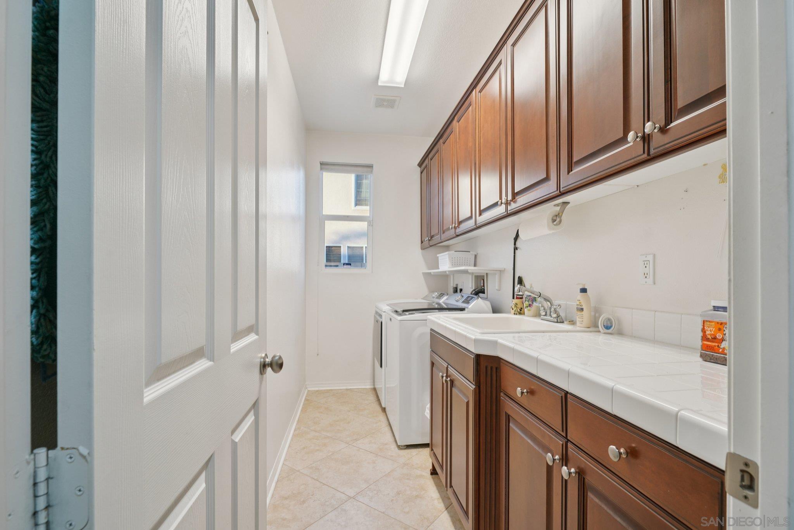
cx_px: 397
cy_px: 265
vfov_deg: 77.3
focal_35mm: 15
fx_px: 331
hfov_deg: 100.4
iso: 400
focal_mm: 15
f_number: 8
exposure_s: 1/20
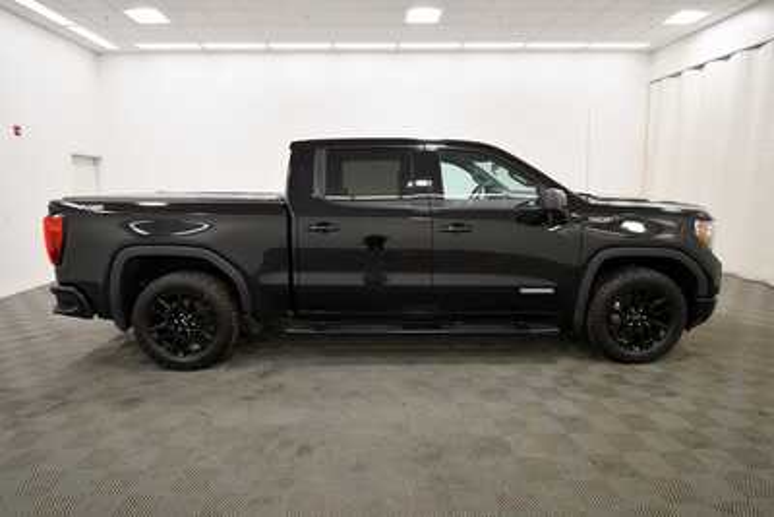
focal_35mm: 19
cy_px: 258
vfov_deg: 64.6
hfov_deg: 86.9
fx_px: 409
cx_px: 387
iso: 800
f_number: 4.8
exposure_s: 1/125
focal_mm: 13
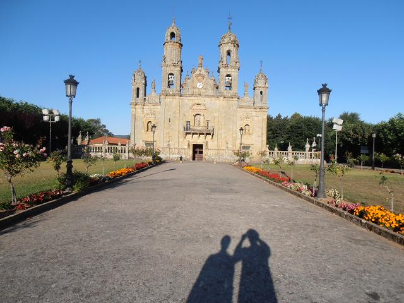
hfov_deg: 71.6
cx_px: 202
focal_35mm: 24
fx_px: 280
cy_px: 152
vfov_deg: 56.8
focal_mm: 4.2
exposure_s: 1/1600
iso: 80
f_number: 3
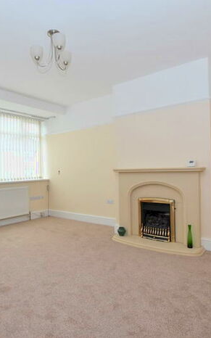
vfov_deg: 77.2
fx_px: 212
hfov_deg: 52.6
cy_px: 169
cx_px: 85
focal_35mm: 23
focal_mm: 10
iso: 800
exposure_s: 1/160
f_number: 6.3
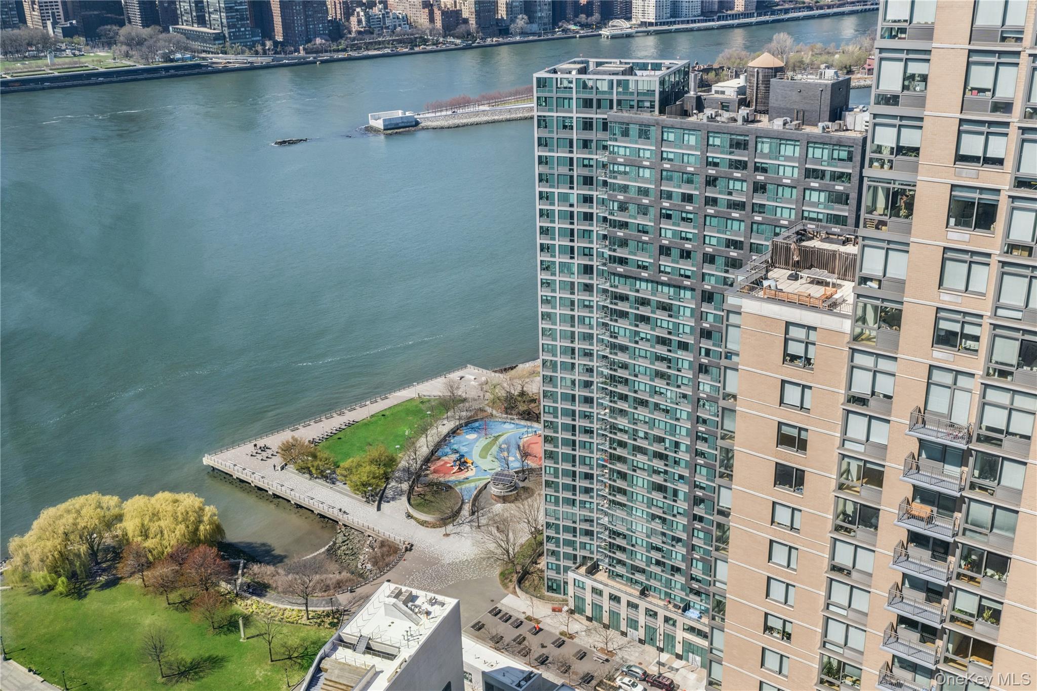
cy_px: 346
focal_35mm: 36
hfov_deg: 53.1
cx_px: 518
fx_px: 1037
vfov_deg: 36.9
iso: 640
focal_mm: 36
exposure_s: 1/200
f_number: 14
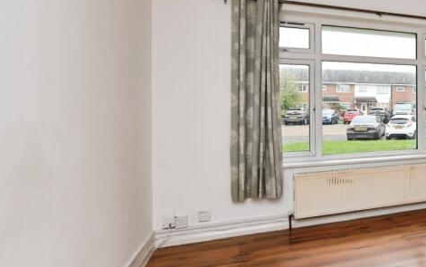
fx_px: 360
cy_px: 112
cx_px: 432
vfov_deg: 40.5
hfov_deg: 49.2
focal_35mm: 31
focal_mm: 14
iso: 640
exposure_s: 1/60
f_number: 8
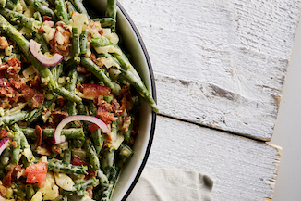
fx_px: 769
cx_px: 40
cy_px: 110
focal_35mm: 92
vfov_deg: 14.8
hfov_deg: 21.7
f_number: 8
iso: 100
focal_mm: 50
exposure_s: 1/125
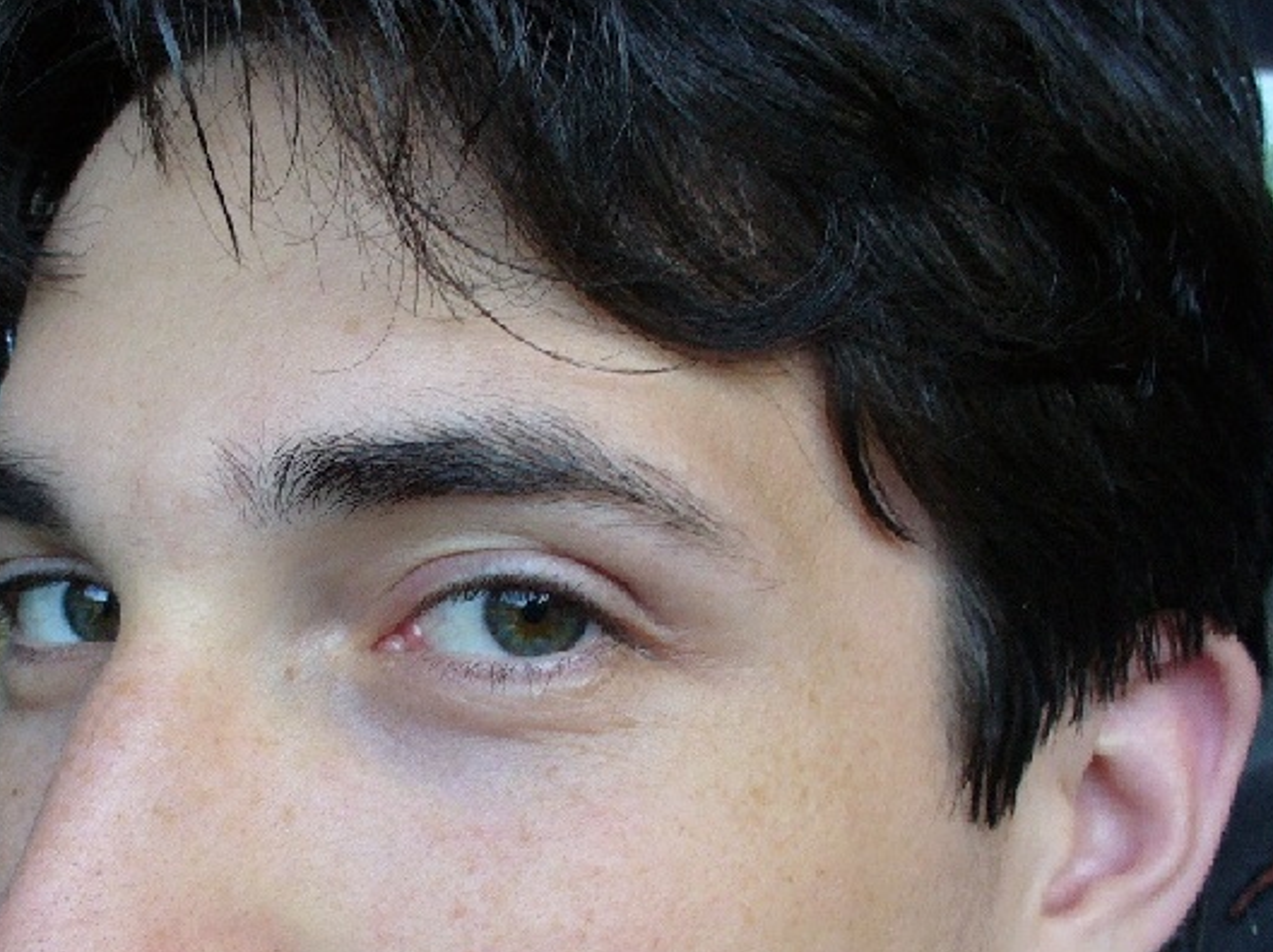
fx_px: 2058
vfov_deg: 25.9
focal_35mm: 56
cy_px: 661
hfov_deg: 34.1
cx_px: 455
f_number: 2.8
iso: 160
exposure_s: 1/30
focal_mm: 6.1
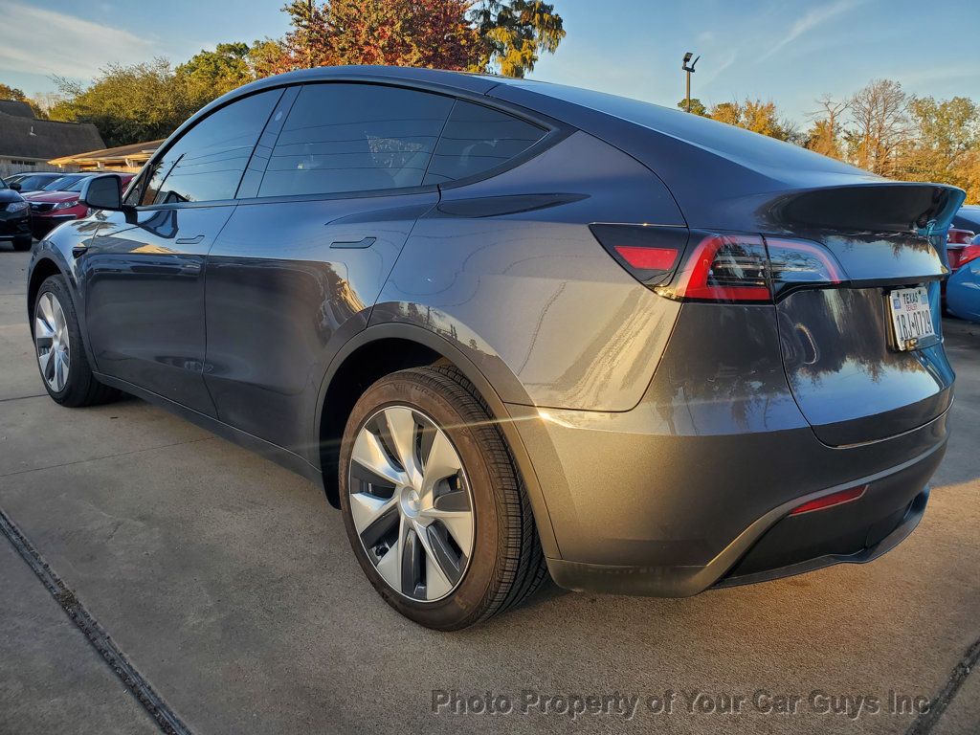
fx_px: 736
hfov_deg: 67.3
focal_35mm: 26
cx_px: 490
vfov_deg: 53.1
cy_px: 368
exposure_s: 1/391
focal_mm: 4.3
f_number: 2.4
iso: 50
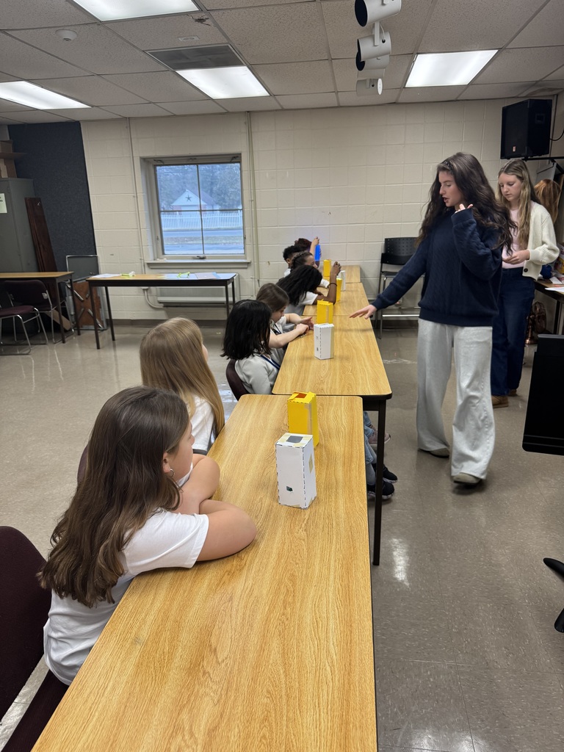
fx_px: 521
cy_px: 376
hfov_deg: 56.8
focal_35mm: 24
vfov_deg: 71.6
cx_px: 282
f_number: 1.78
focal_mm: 6.76
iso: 160
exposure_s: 1/60
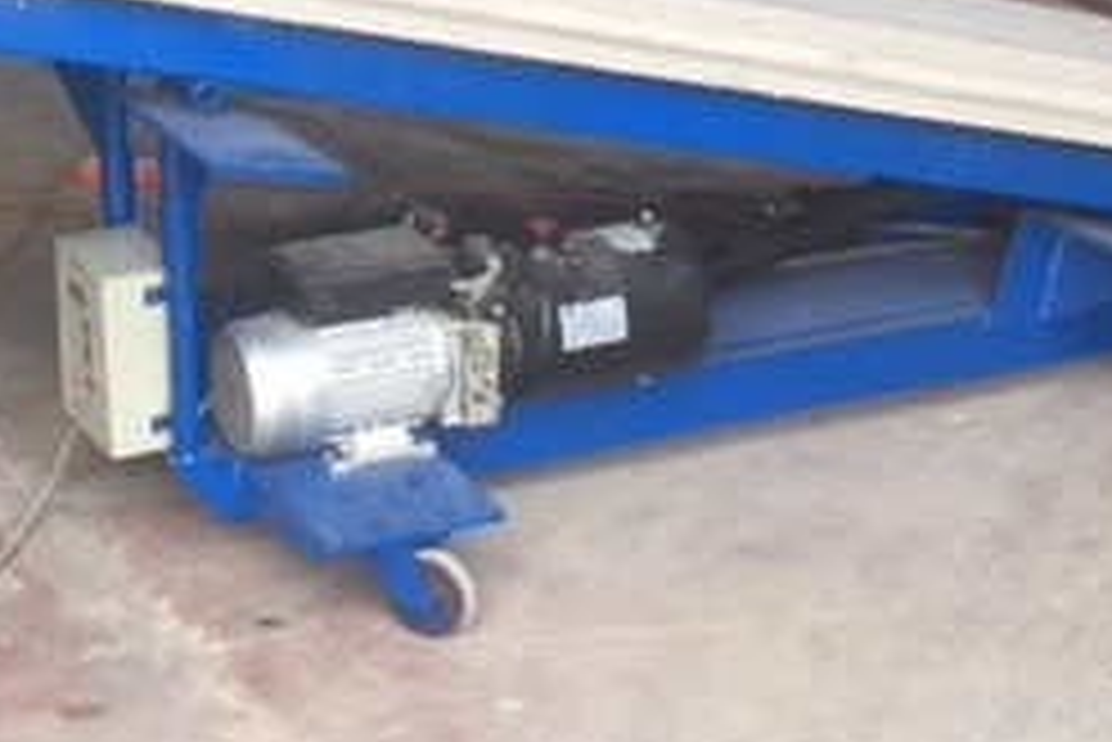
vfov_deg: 17.2
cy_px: 49
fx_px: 2411
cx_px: 162
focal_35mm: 78
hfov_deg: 25.4
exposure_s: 1/100
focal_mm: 4.15
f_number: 2.2
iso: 32
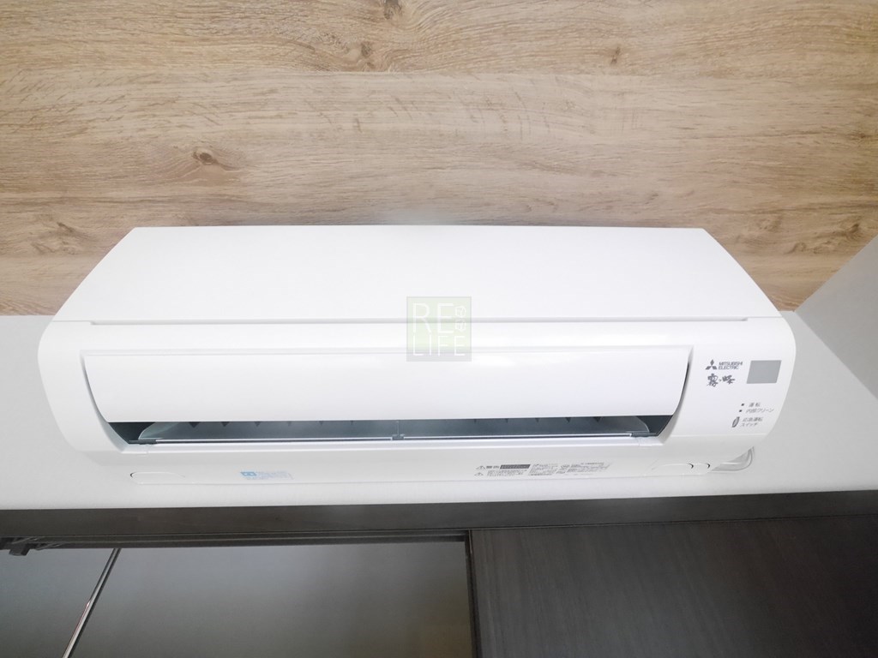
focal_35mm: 14
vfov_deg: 85.7
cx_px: 439
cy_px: 329
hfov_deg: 102.1
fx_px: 355
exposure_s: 1/60
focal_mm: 7
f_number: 4
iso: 3200
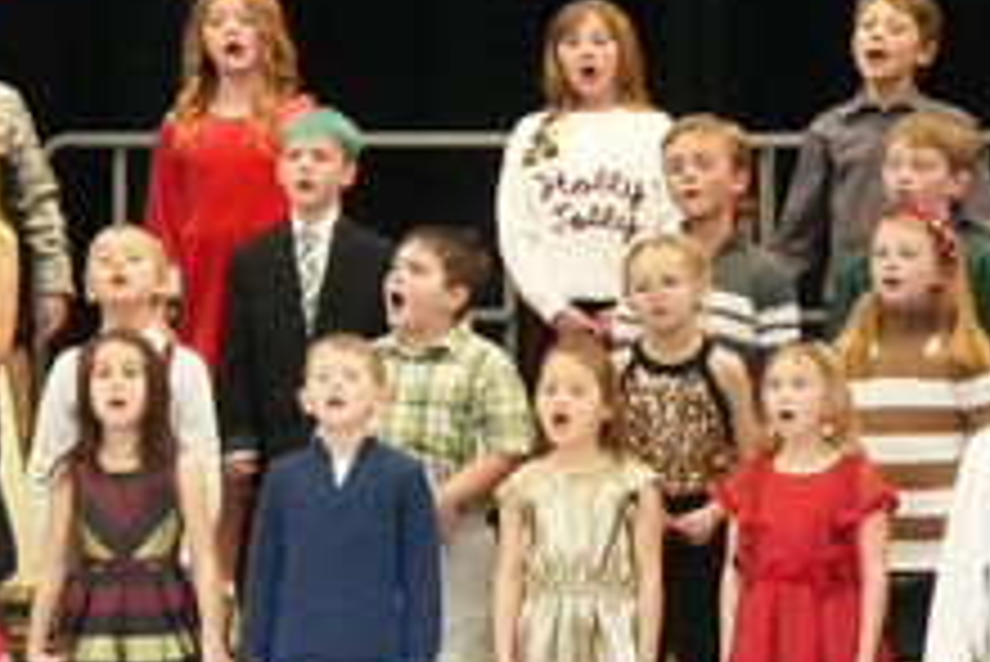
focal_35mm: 488
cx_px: -414
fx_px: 13428
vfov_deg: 2.8
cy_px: 426
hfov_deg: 4.2
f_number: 4.5
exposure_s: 1/200
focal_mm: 70
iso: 8000
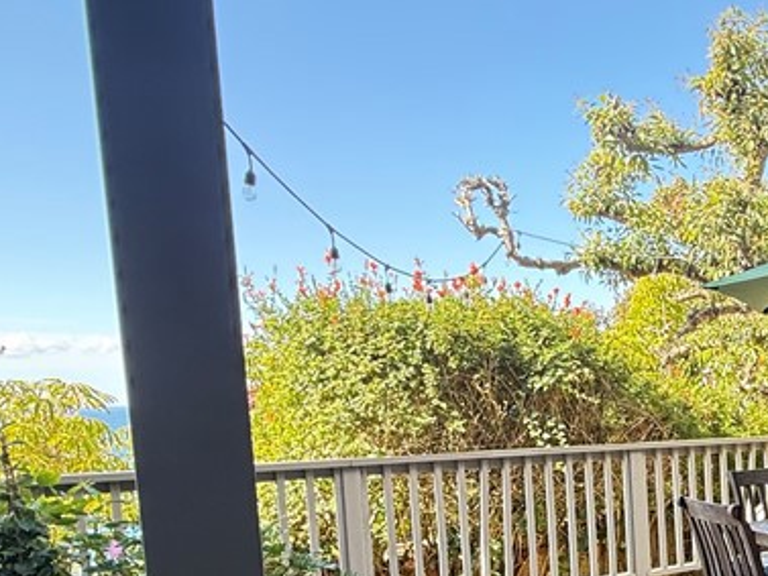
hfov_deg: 41.4
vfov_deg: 36.1
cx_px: 797
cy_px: 486
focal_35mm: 38
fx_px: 843
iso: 80
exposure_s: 1/99
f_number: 2.2
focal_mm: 2.22
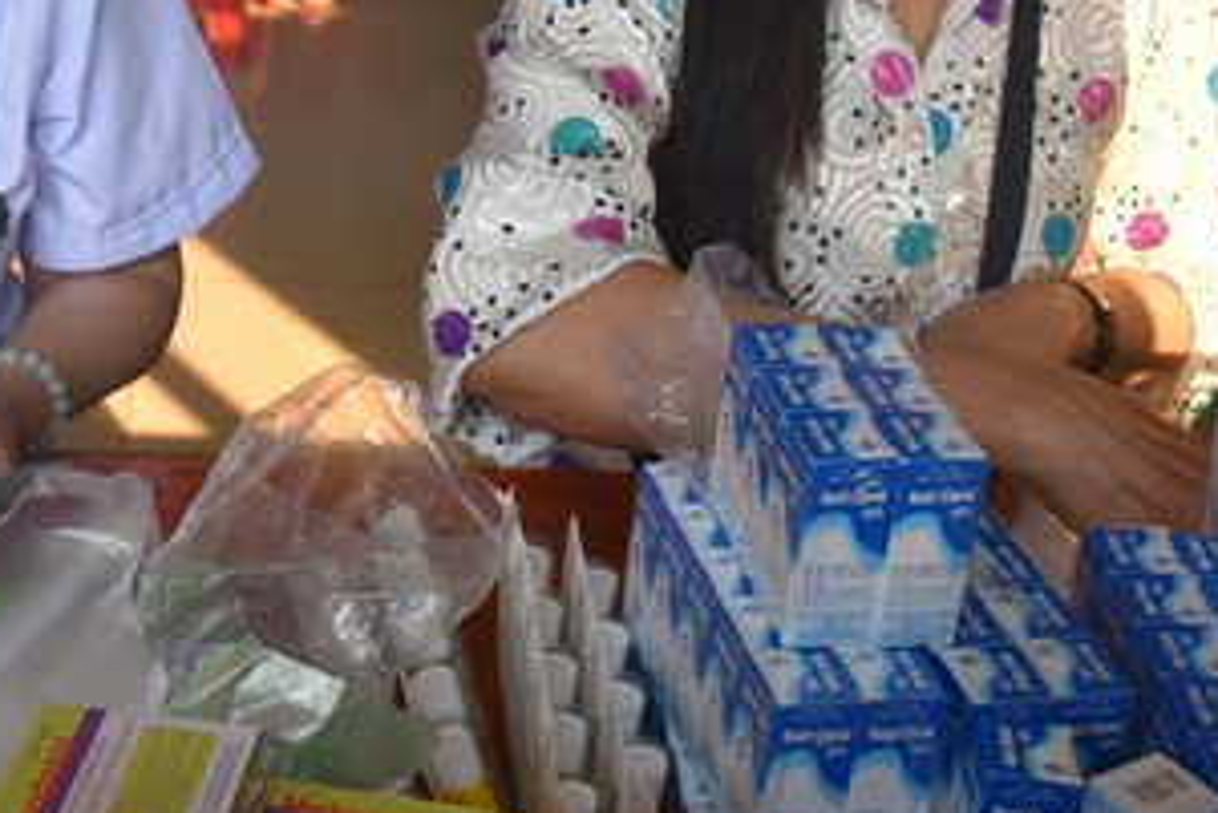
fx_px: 2336
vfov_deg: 19.6
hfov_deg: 28.7
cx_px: 287
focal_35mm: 69
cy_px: 190
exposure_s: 1/320
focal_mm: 32
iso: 2000
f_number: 9
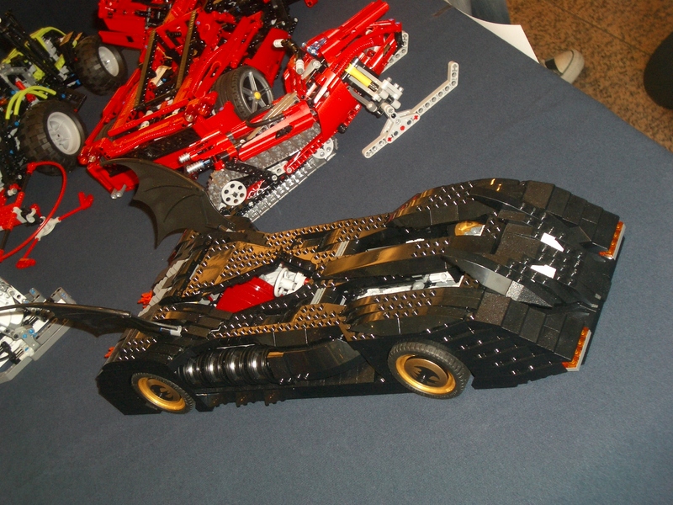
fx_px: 1205
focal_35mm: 62
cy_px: 252
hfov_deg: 31.2
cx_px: 336
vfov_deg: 23.7
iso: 100
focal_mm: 10.2
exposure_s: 1/60
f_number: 3.5
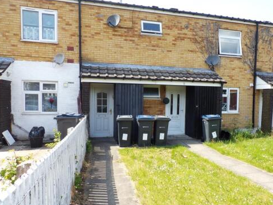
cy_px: 110
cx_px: 159
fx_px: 229
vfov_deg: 48.2
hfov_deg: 61.3
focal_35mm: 29
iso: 80
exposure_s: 1/110
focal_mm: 4.3
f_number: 5.8
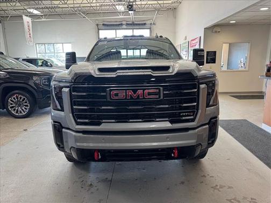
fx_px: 188
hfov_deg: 71.6
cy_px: 102
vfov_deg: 56.8
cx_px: 136
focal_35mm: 24
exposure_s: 1/120
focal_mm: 6.76
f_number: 1.78
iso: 160
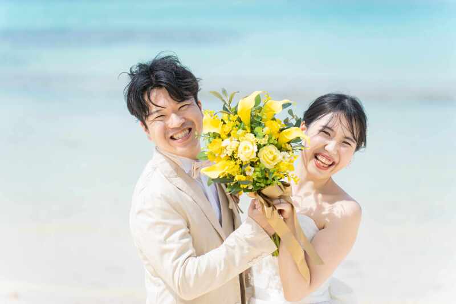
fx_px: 1393
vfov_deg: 12.4
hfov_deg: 18.6
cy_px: 152
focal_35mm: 110
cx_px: 228
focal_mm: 110
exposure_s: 1/1250
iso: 100
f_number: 2.8
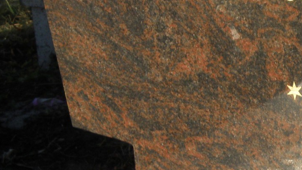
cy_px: -20
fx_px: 1081
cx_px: 420
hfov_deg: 15.0
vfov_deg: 8.9
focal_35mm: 135
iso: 64
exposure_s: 1/200
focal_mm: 7.68
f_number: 5.6
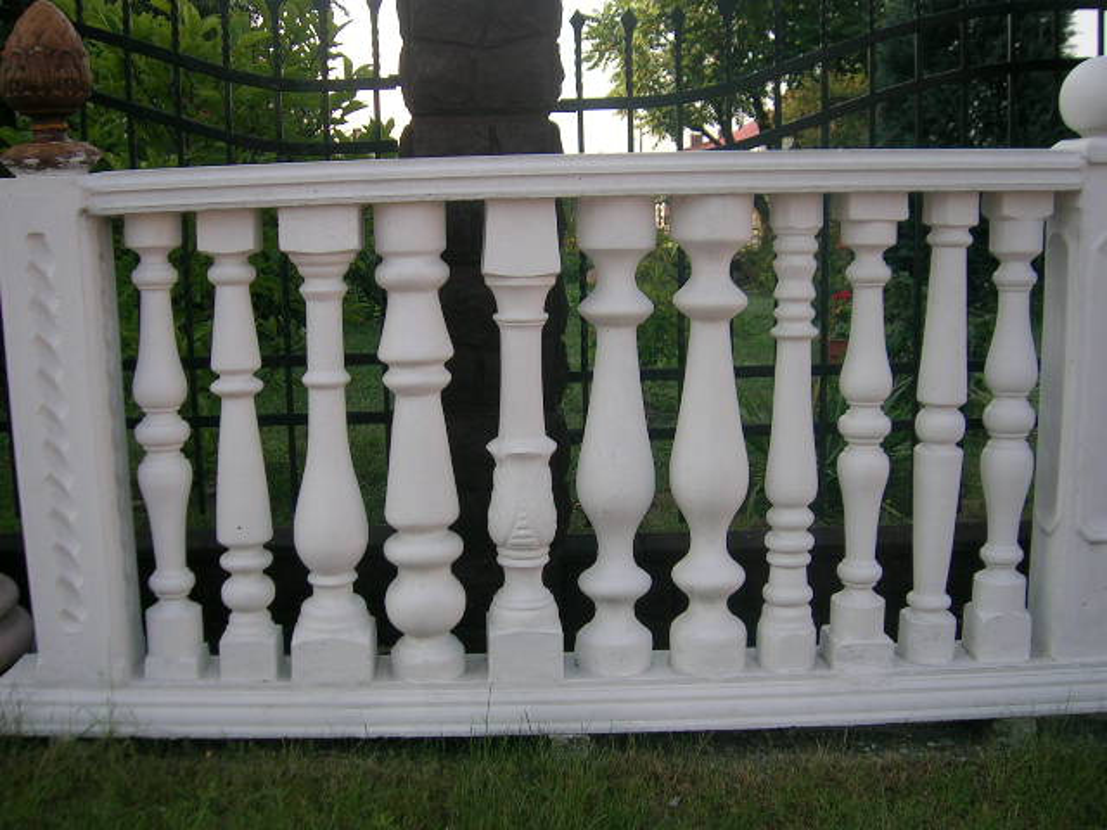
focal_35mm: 40
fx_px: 1279
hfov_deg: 46.8
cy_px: 415
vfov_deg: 36.0
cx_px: 554
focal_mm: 6.1
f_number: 2.9
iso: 50
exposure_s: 1/361
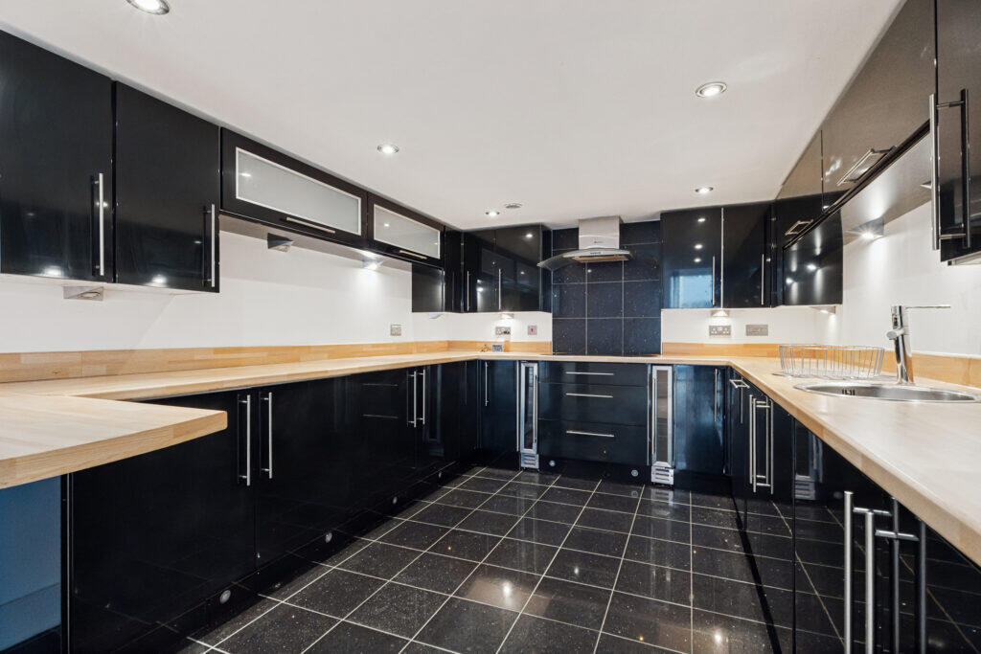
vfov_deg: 72.1
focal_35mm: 16
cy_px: 327
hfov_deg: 95.0
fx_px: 450
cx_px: 490
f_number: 7.1
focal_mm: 11
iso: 800
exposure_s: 1/15
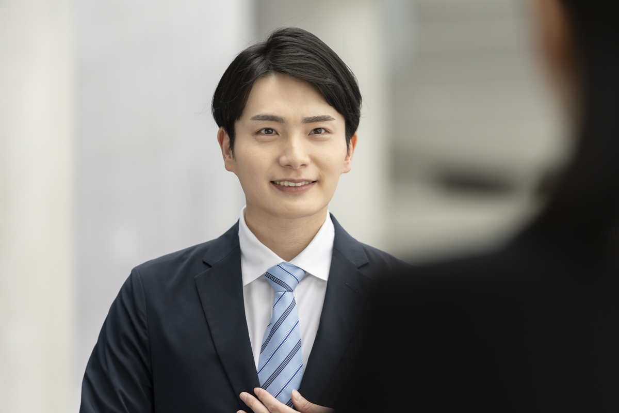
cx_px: 310
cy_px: 206
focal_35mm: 182
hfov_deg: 11.3
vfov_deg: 7.5
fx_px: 3129
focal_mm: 182
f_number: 2.8
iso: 320
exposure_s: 1/500
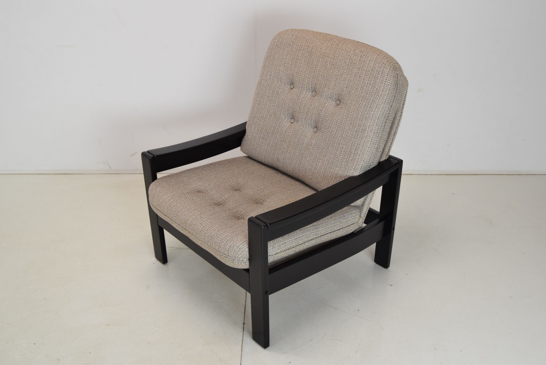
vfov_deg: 38.4
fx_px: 524
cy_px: 182
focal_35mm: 34
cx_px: 273
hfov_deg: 55.1
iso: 1600
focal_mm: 23
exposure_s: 1/200
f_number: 7.1
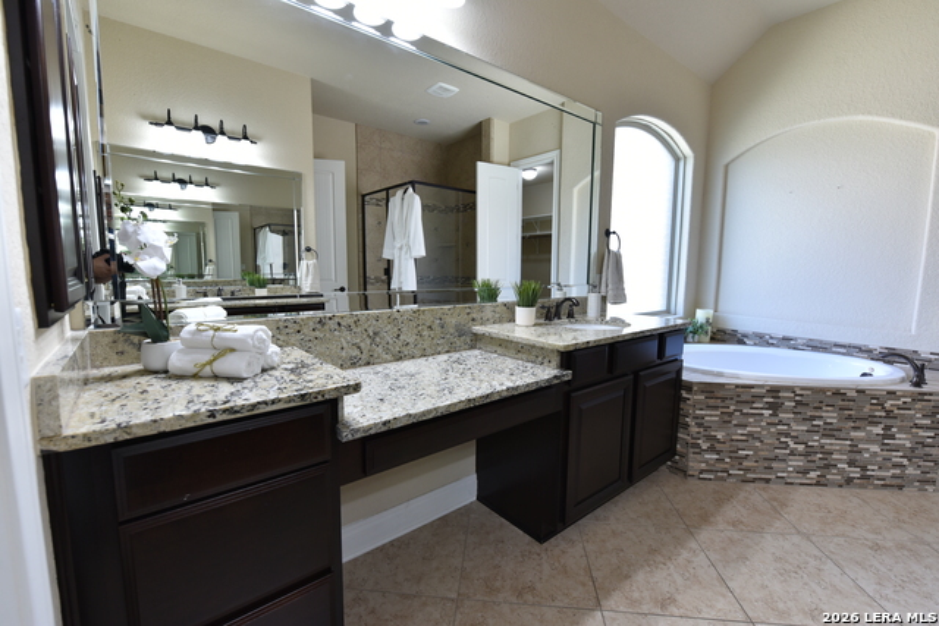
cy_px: 313
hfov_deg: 96.7
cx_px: 470
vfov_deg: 73.8
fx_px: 417
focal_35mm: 16
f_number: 4.5
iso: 400
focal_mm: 16
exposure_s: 1/60
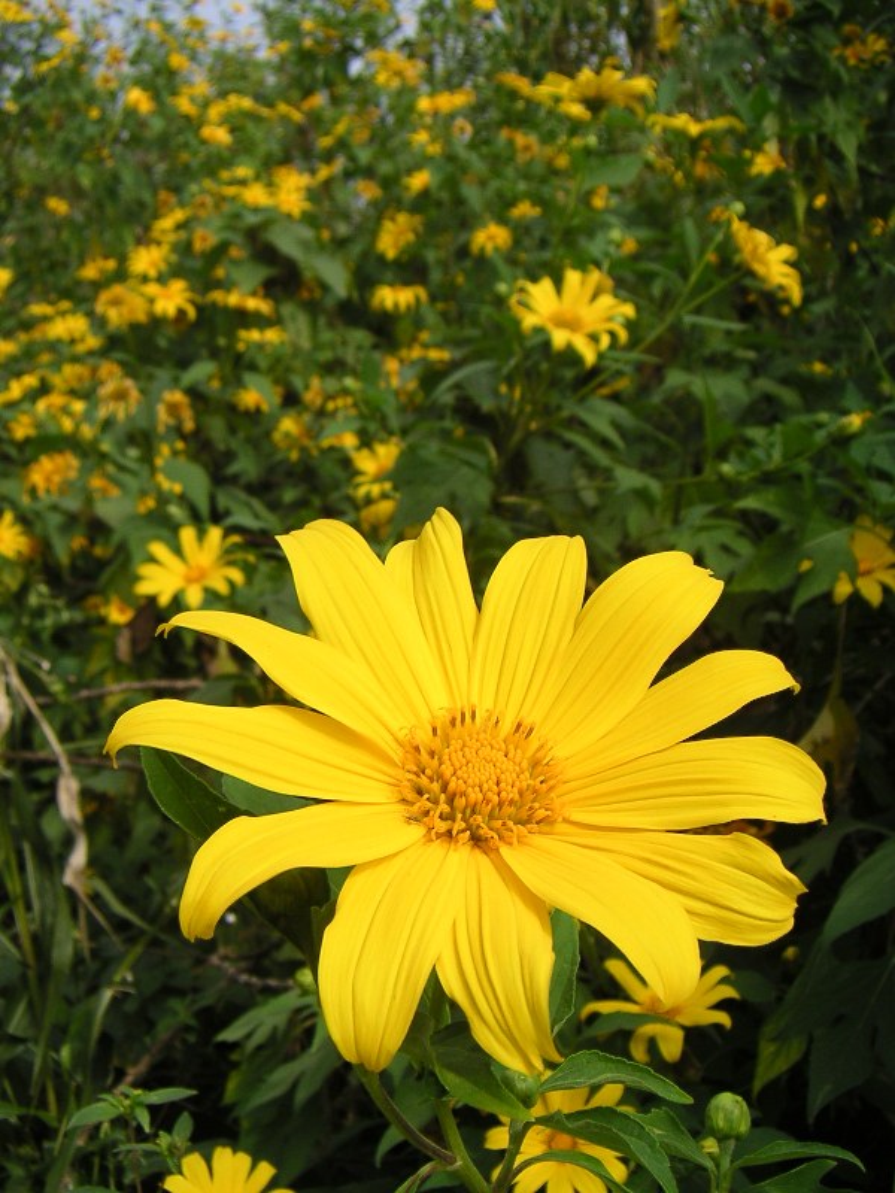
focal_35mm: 42
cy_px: 596
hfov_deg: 34.3
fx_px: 1448
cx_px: 448
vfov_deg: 44.8
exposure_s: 1/180
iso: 64
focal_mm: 5.5
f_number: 6.7
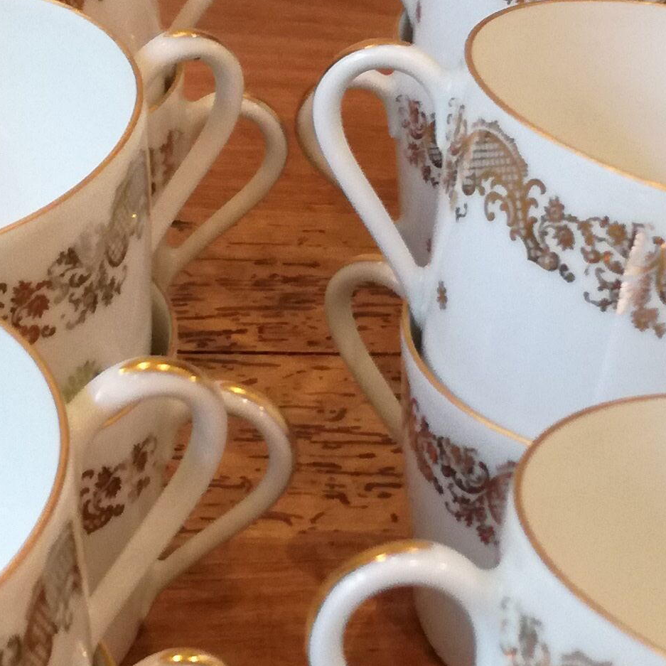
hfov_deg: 16.4
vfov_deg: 16.4
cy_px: 281
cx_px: 343
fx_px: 2307
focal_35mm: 106
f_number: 2
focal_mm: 3.79
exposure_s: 1/33.3
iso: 160
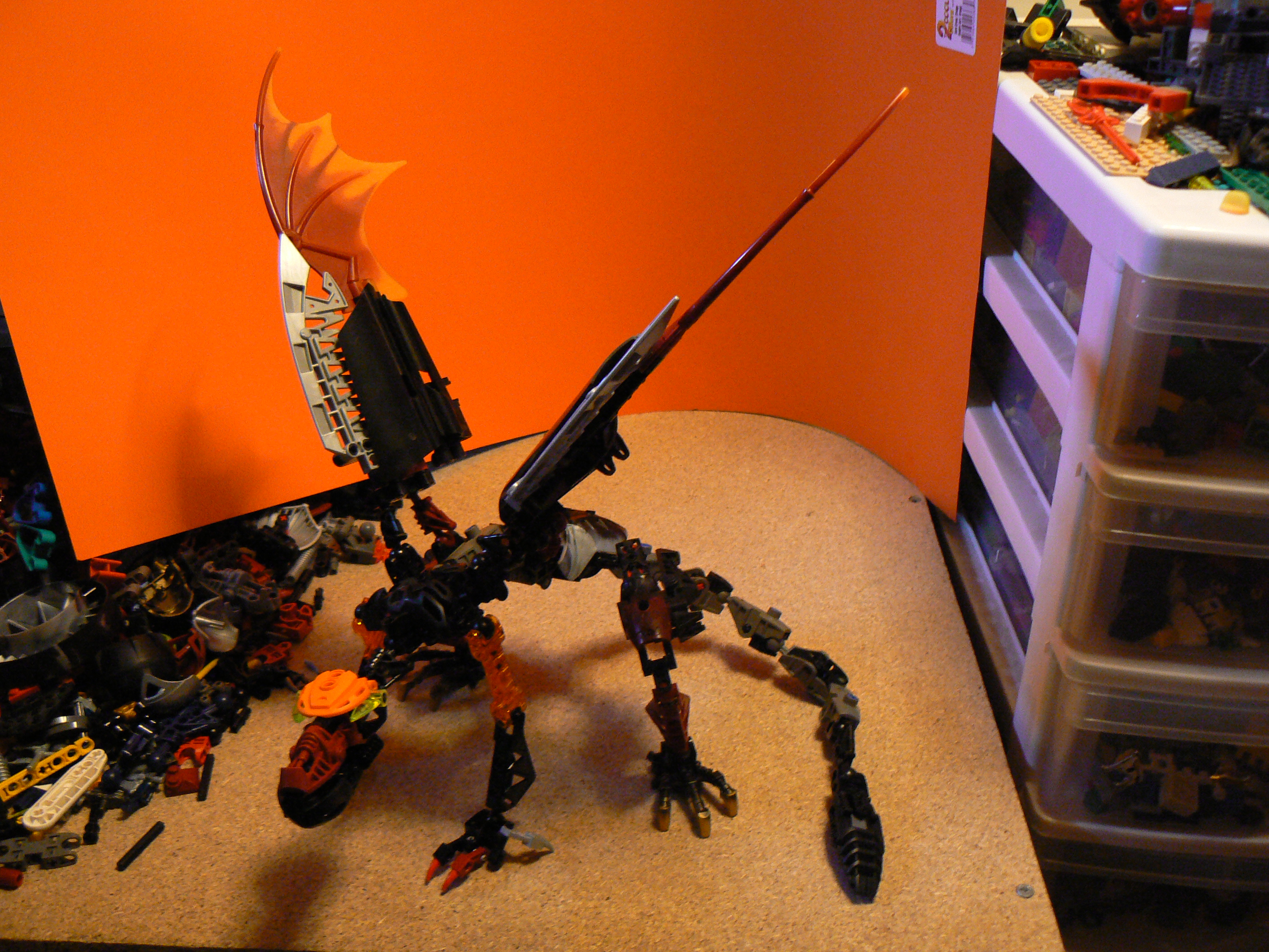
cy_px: 476
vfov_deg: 39.7
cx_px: 634
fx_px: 1320
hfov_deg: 51.4
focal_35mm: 36
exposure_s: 1/15
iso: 200
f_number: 2.8
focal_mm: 6
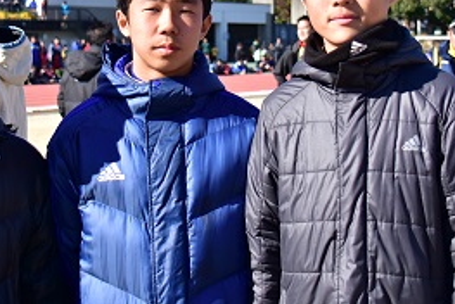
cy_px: 47
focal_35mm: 87
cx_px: 181
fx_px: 1101
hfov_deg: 23.3
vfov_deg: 15.6
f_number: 4.5
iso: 180
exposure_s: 1/1250
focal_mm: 34
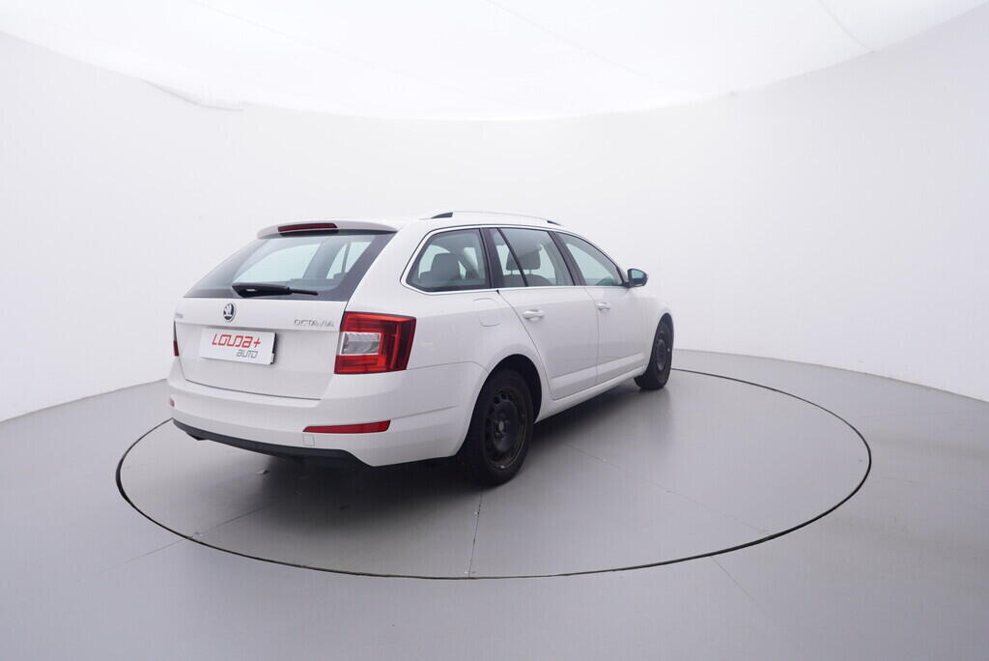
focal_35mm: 22
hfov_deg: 77.3
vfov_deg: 56.2
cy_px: 330
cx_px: 494
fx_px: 618
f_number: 5
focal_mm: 15
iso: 200
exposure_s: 1/80
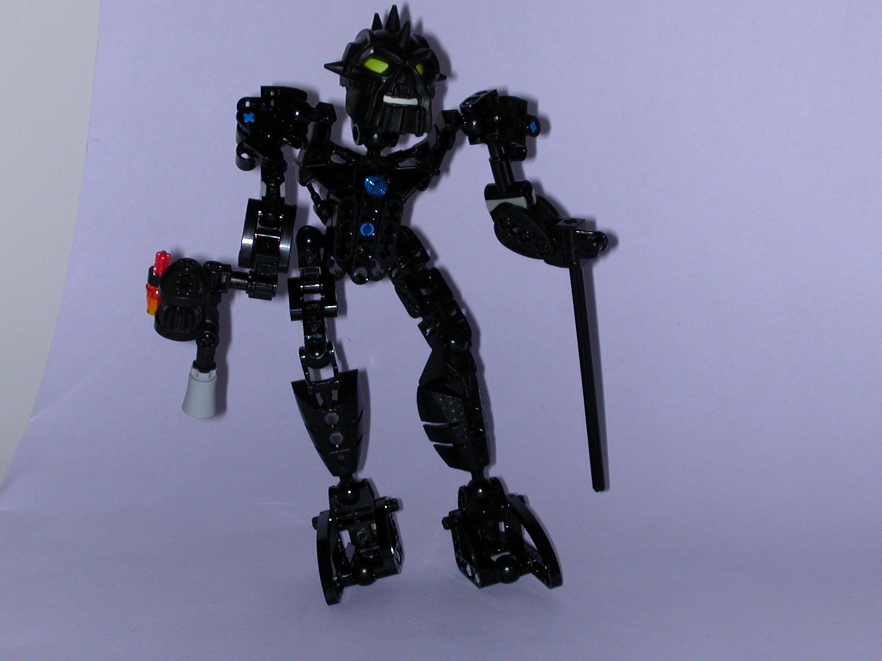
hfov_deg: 22.5
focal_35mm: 87
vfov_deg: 17.0
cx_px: 441
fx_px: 2217
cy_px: 330
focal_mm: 13.3
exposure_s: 1/59.9
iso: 100
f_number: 4.3
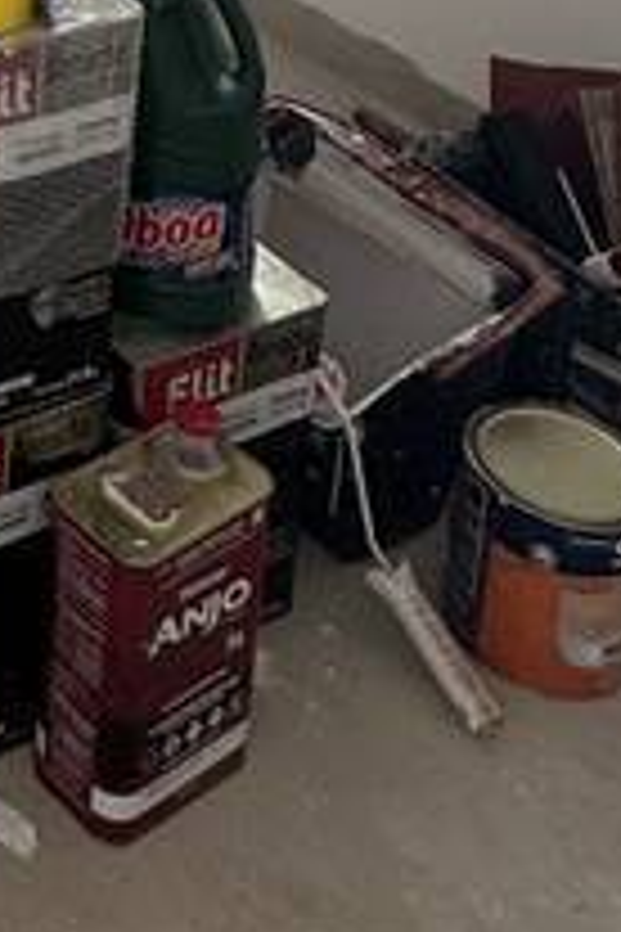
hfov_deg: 15.9
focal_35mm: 76
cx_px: -405
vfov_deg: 21.8
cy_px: -504
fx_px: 1966
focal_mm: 2.22
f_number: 2.2
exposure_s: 1/99
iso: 160
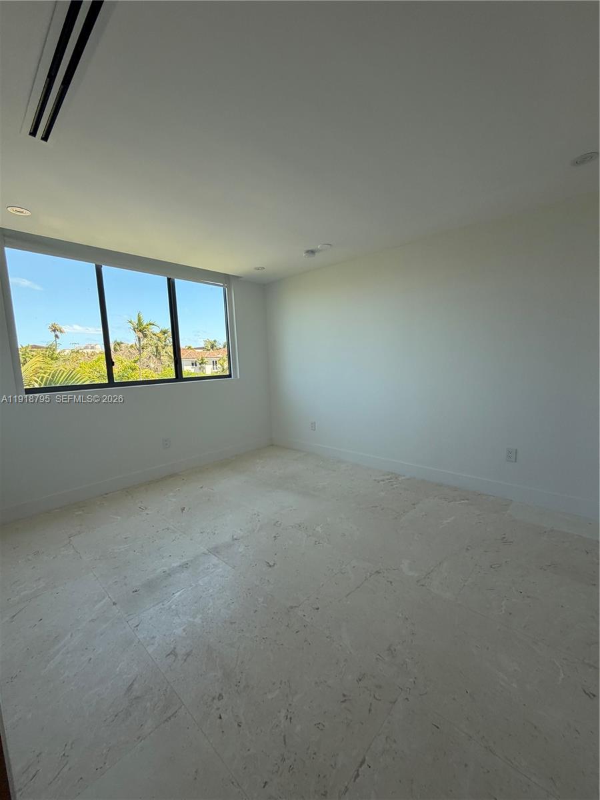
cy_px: 400
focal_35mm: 14
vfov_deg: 102.1
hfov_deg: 85.7
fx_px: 324
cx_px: 300
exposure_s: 1/147
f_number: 2.2
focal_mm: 2.22
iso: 50
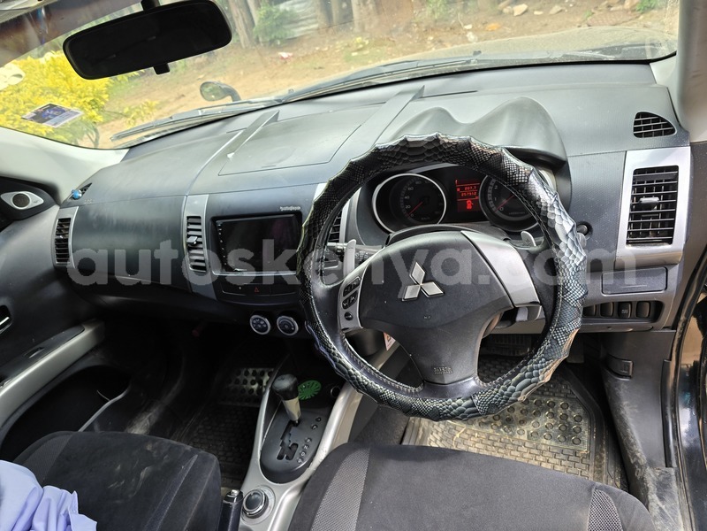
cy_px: 266
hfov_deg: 73.9
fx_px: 470
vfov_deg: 58.9
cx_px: 354
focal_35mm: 23
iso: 64
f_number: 1.7
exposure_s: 1/180
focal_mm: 6.3
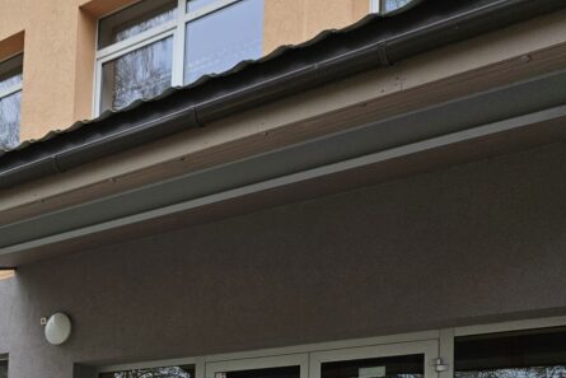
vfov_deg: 22.7
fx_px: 865
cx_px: -41
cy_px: 448
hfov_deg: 32.4
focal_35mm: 55
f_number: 1.8
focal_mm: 5.4
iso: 32
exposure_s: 1/180
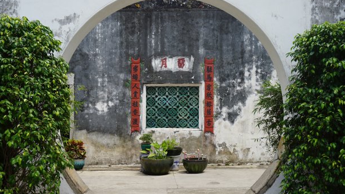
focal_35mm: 38
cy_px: 113
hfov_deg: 52.8
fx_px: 348
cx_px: 172
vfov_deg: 31.1
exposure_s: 1/100
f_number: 10
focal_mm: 24
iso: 100
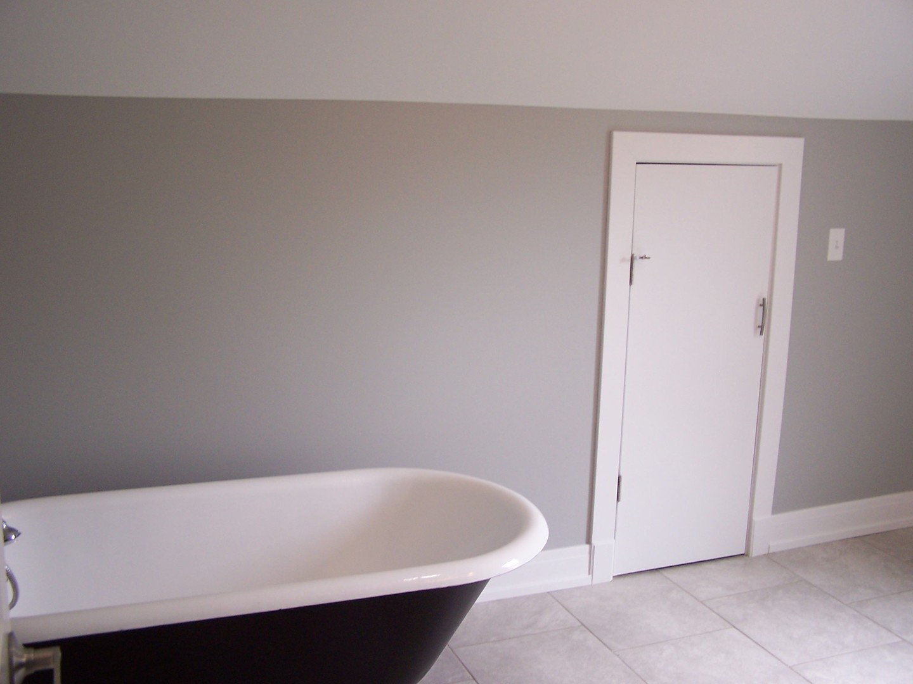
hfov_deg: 49.0
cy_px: 342
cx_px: 456
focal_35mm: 38
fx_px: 1002
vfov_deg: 37.7
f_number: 2.8
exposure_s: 1/30
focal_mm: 6.3
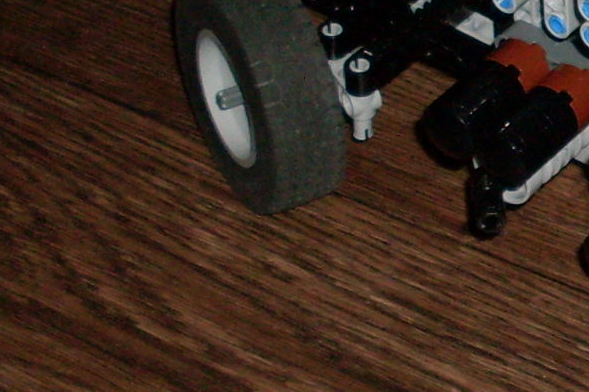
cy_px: 105
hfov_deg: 11.3
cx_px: 910
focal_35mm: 174
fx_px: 2845
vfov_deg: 7.9
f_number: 2.8
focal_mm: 6.3
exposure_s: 1/45
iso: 100
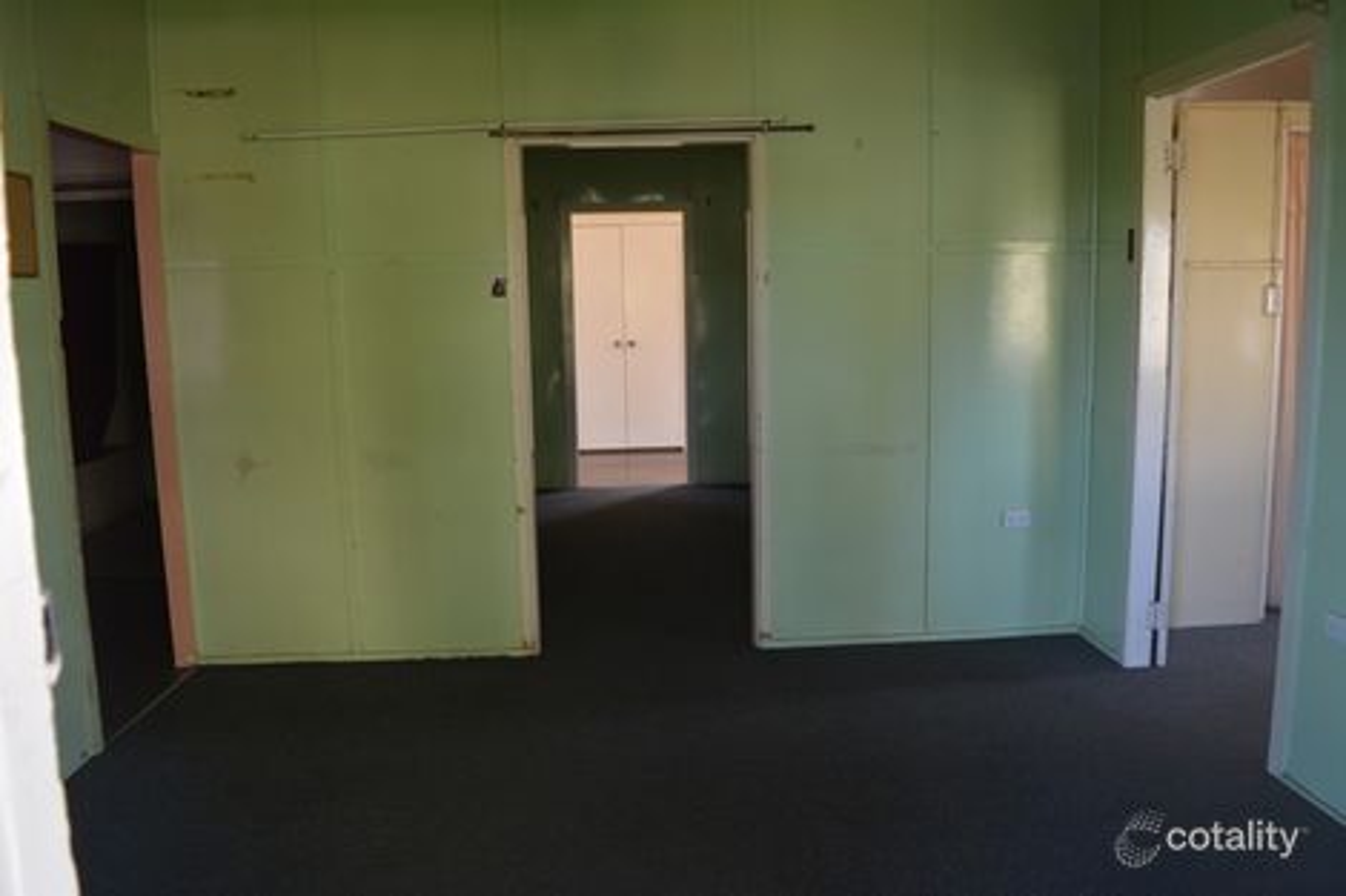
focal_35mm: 27
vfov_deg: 47.9
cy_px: 448
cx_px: 673
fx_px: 1009
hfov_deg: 67.4
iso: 640
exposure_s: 1/60
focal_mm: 18
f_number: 4
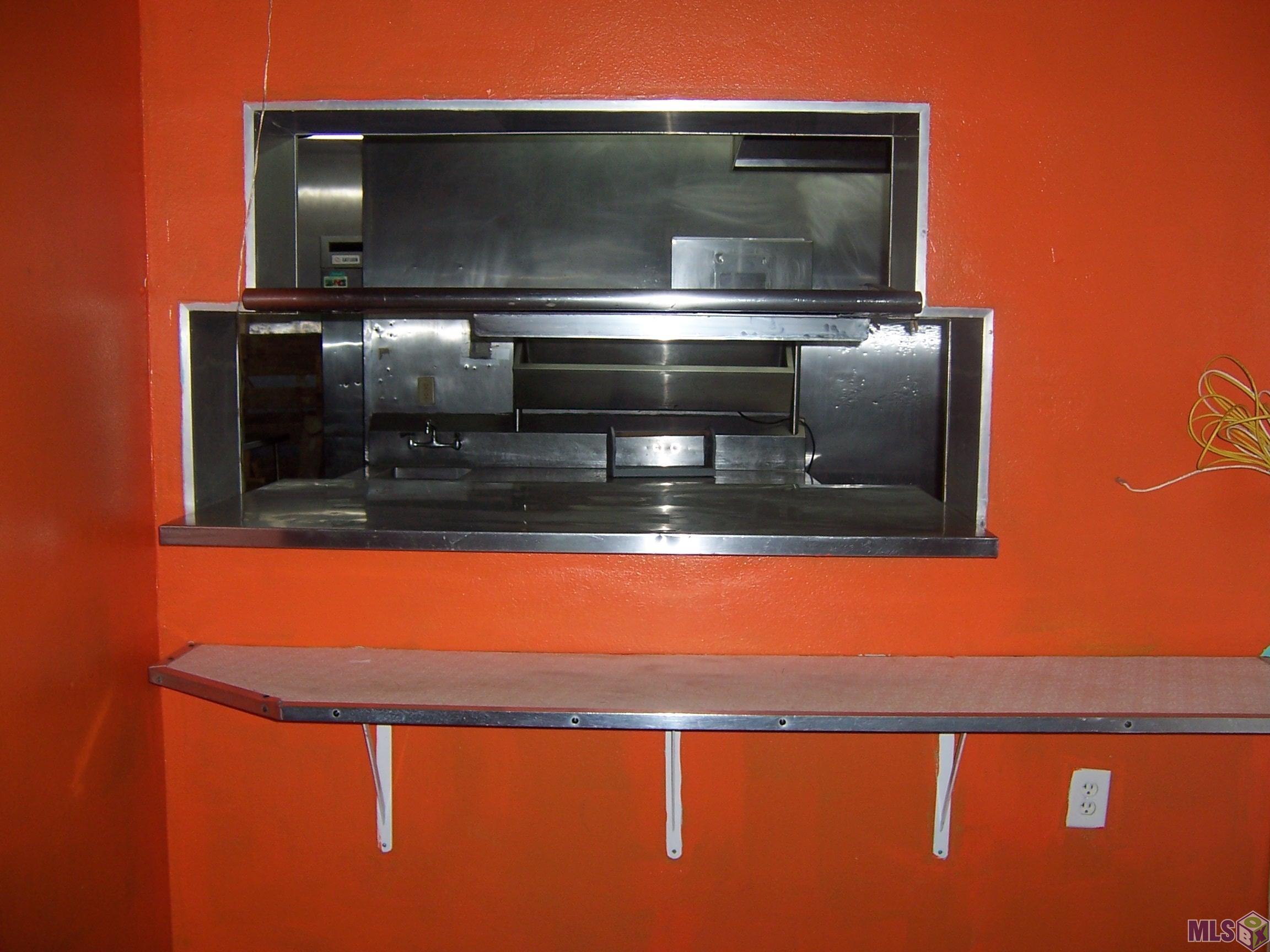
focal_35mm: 33
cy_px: 476
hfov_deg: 55.4
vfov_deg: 42.9
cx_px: 635
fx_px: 1211
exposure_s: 1/60
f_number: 2.8
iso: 80
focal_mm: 5.5
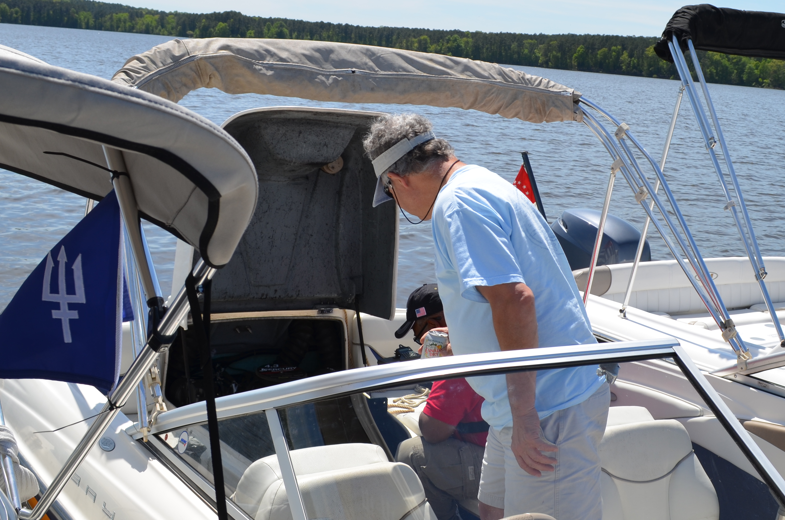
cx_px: 476
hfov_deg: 41.0
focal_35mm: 48
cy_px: 213
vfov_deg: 27.9
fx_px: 1044
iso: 100
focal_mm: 20
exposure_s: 1/320
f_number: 9
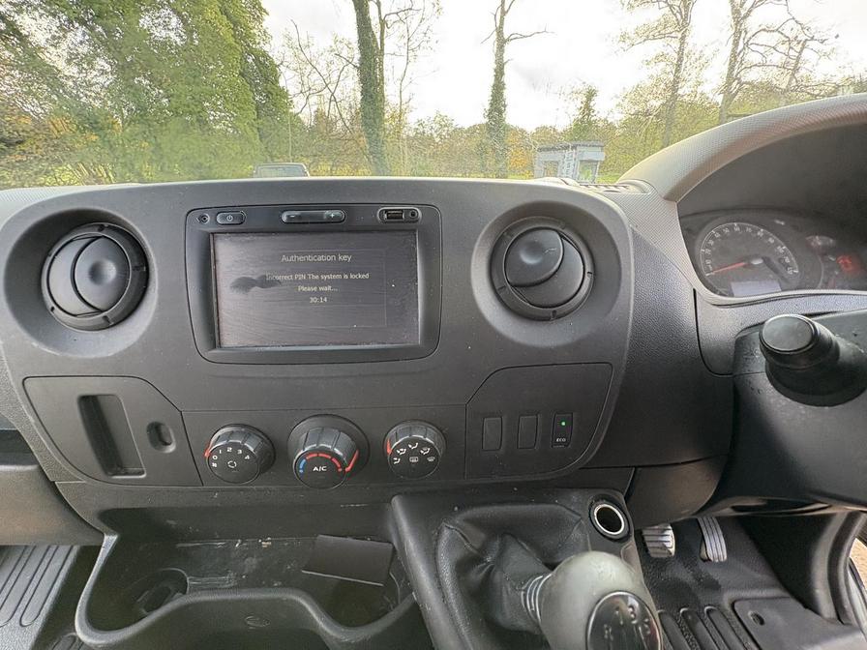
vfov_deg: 85.7
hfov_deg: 102.1
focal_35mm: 14
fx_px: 351
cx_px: 434
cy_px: 325
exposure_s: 1/99
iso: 200
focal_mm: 2.22
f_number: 2.2
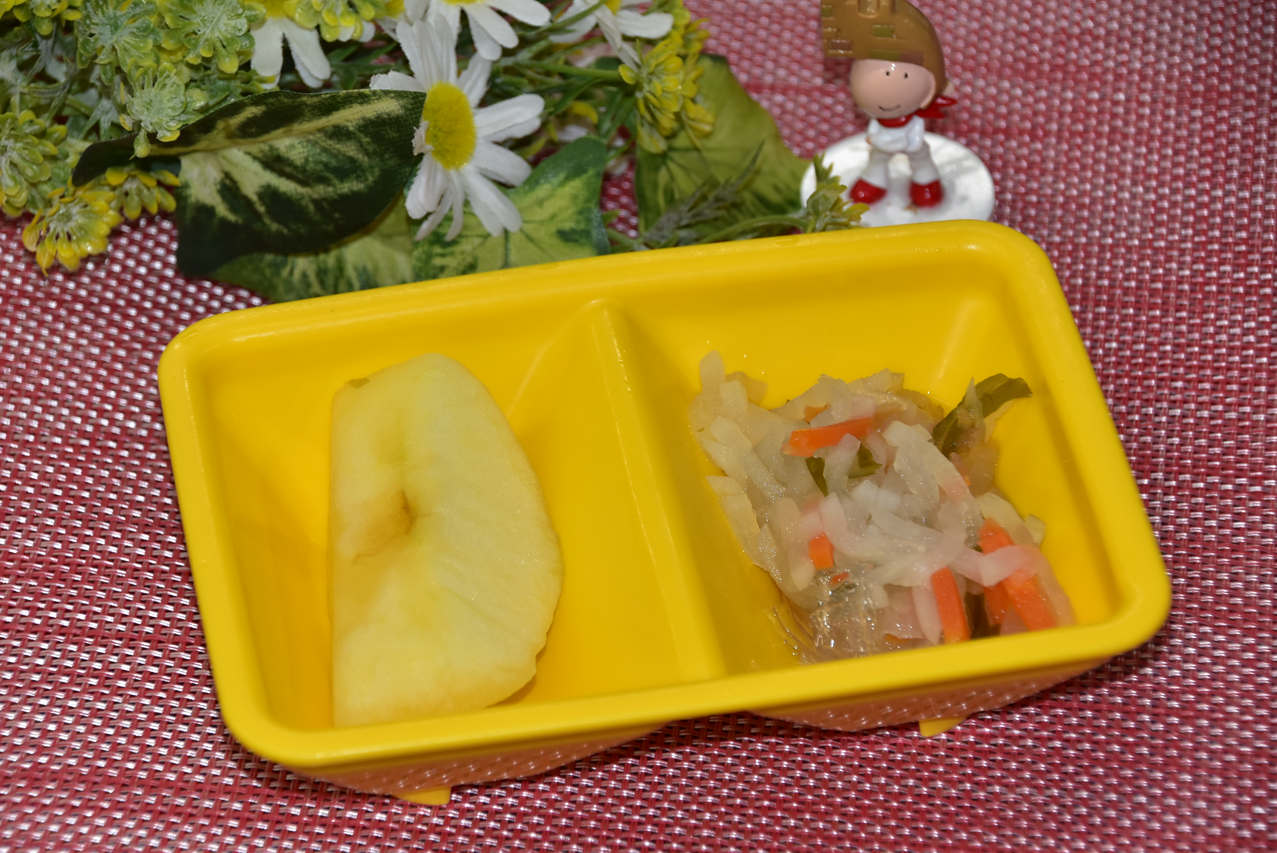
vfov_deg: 7.6
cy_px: 426
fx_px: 6390
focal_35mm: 180
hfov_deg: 11.4
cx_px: 638
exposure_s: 1/100
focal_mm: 120
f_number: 6
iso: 400
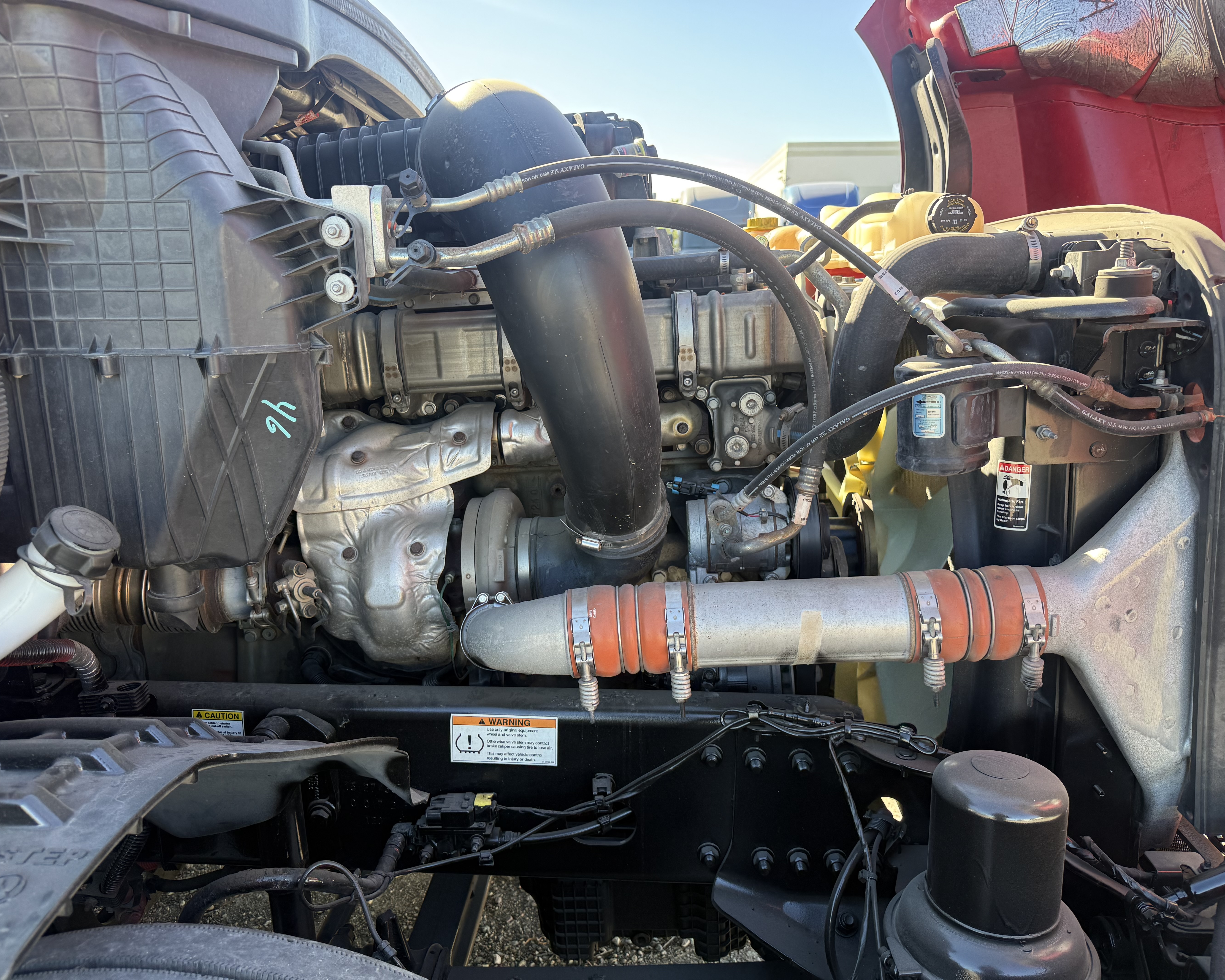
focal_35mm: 25
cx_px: 596
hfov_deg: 68.1
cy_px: 490
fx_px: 906
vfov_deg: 56.8
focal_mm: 6.76
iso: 100
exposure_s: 1/308
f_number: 1.78
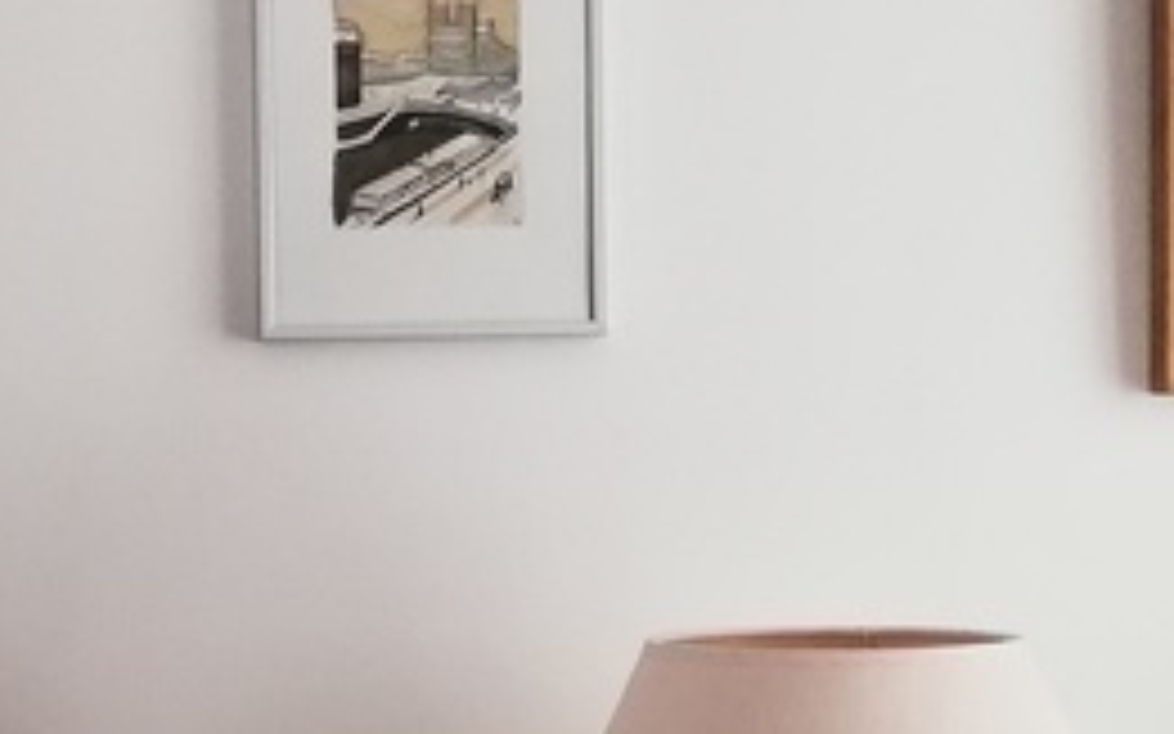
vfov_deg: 12.1
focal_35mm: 108
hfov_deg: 18.8
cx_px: 22
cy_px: 527
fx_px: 3455
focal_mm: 3.81
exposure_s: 1/33.3
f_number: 2.2
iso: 250
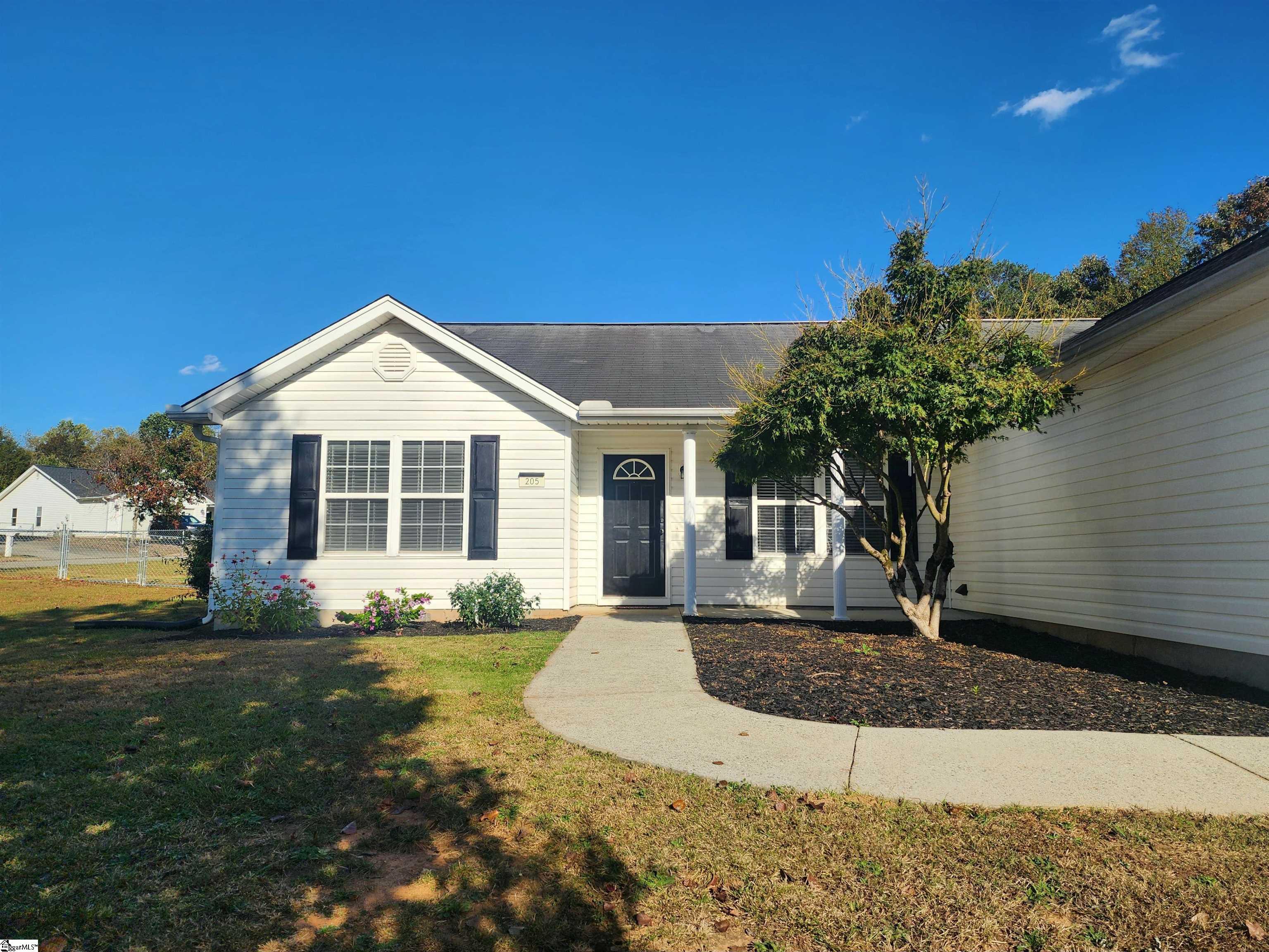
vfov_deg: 58.9
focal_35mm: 23
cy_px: 476
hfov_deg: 73.9
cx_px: 634
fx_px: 843
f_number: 1.8
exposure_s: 1/1667
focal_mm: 6.4
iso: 12
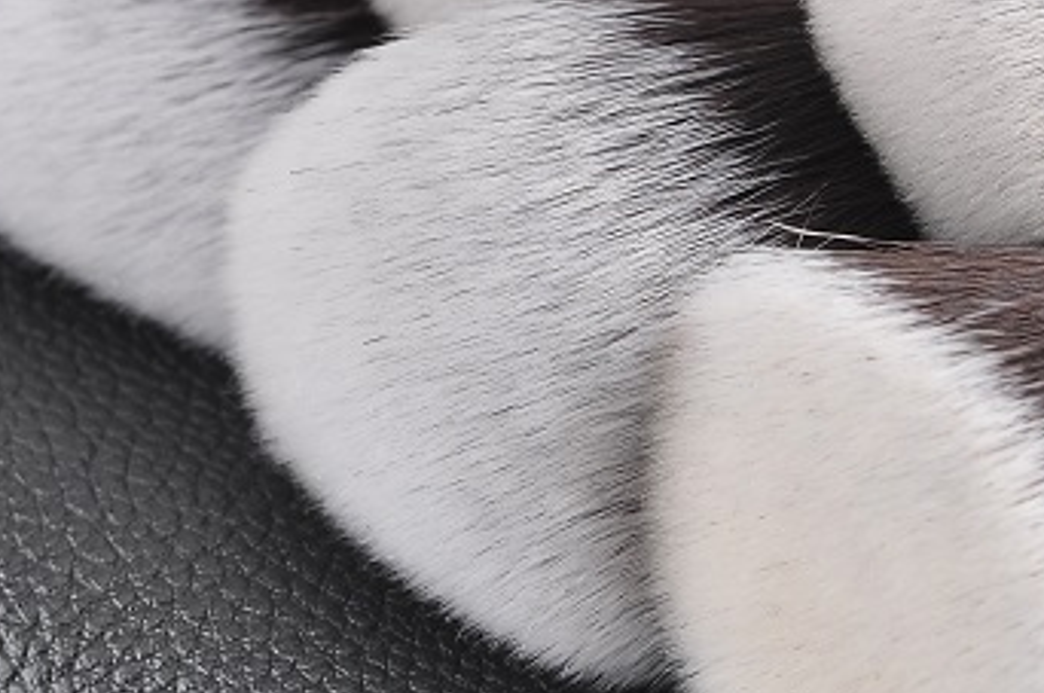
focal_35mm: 272
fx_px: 7877
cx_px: 894
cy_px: 156
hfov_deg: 7.6
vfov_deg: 5.0
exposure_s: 1/125
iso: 200
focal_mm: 62
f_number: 10
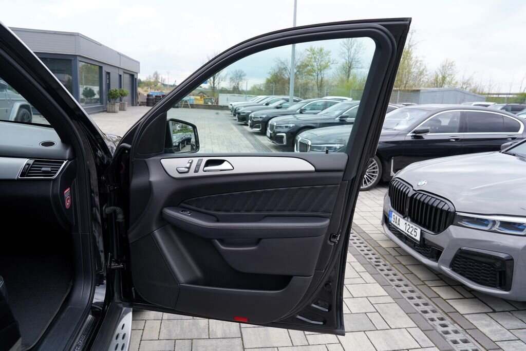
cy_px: 176
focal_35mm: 24
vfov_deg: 53.1
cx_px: 263
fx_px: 351
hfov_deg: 73.7
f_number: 5.6
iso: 100
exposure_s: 1/125
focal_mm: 24
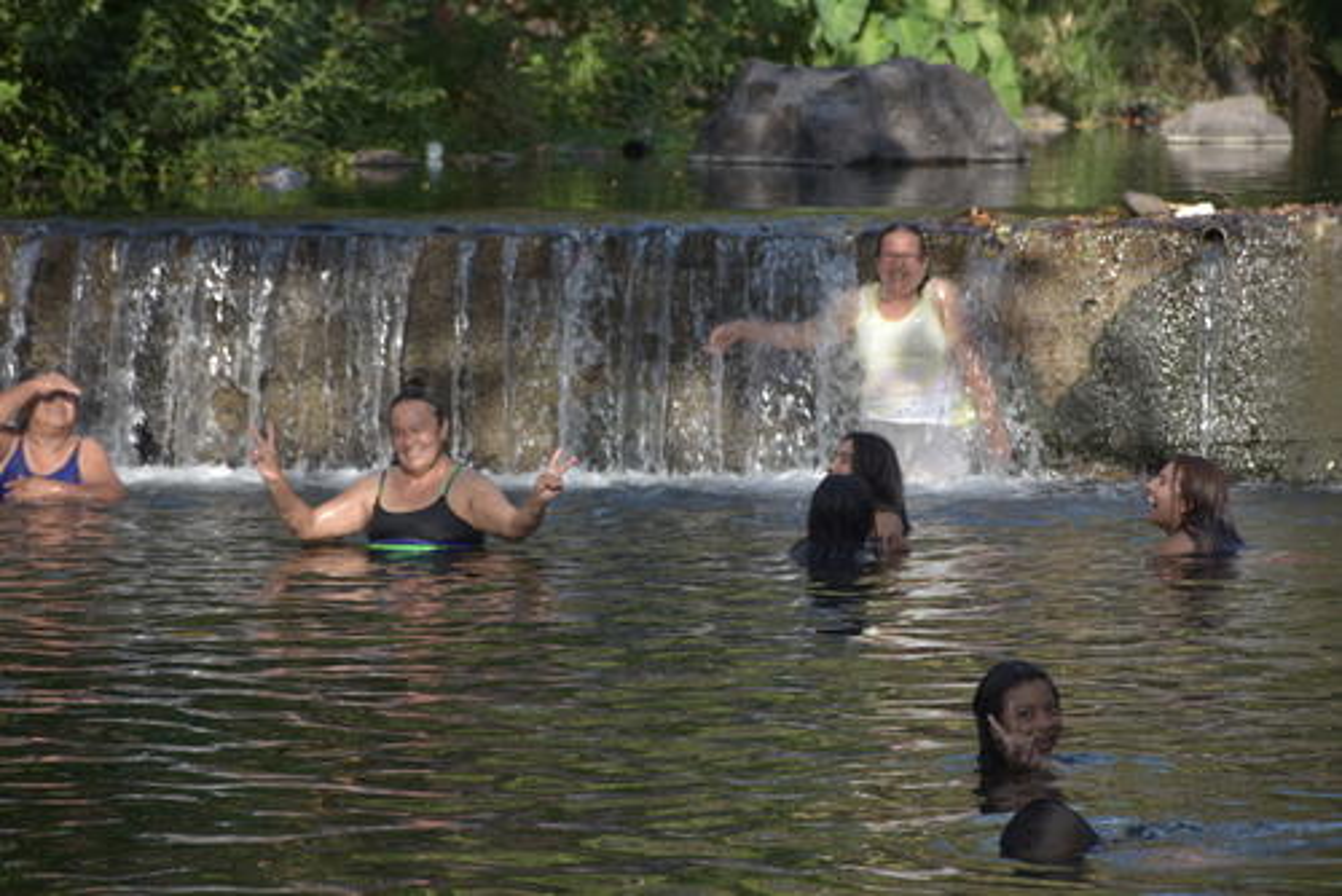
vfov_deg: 7.1
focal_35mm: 195
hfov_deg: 10.5
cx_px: 671
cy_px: 448
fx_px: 7273
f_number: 5.6
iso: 125
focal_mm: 130
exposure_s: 1/200
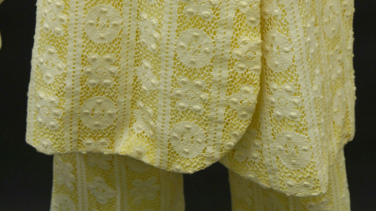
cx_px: 189
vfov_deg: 17.2
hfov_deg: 31.4
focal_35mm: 67
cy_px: -41
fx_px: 668
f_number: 4.5
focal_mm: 28
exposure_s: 1/60
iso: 320
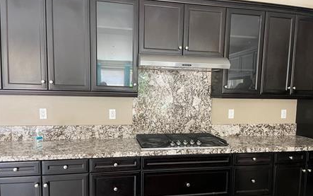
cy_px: 114
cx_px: 156
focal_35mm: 28
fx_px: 239
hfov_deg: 66.5
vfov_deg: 44.4
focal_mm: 4.2
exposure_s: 1/60
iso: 160
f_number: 1.6
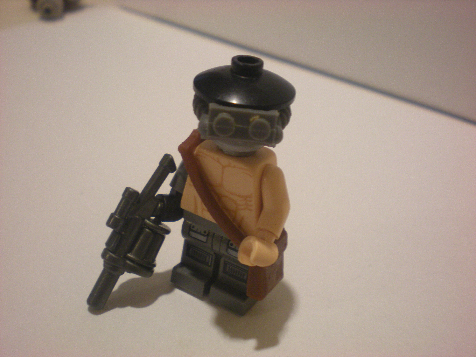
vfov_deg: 32.9
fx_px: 605
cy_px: 178
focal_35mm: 44
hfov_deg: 42.9
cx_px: 238
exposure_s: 1/8
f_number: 3.5
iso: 217
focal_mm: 7.4
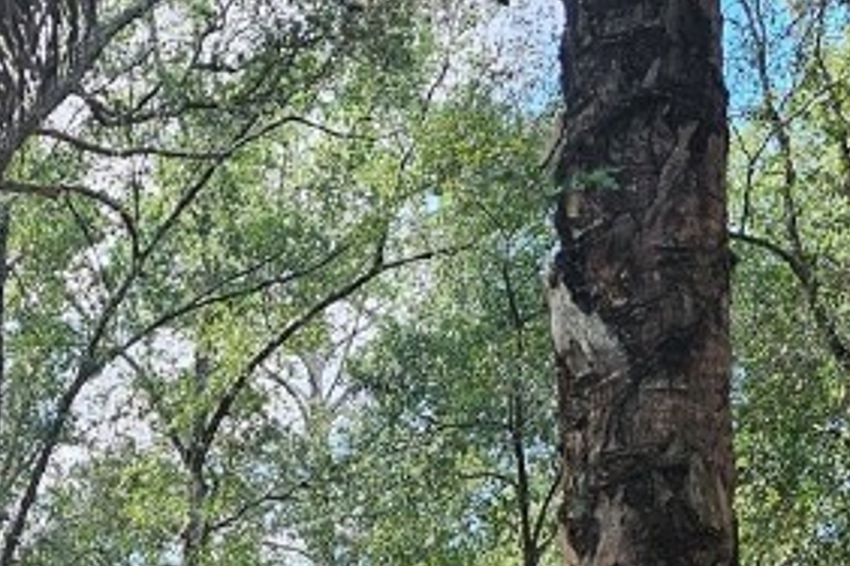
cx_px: -112
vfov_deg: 13.4
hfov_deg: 22.0
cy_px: 1141
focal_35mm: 87
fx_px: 2054
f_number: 1.7
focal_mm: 6.3
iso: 25
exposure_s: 1/120
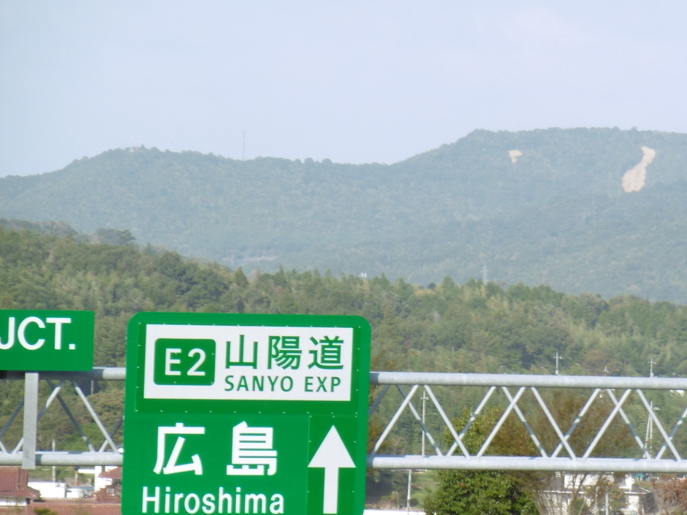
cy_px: 245
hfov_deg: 6.2
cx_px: 436
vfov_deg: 4.7
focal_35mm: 319
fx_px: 6331
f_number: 6.1
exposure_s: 1/500
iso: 160
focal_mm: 44.7
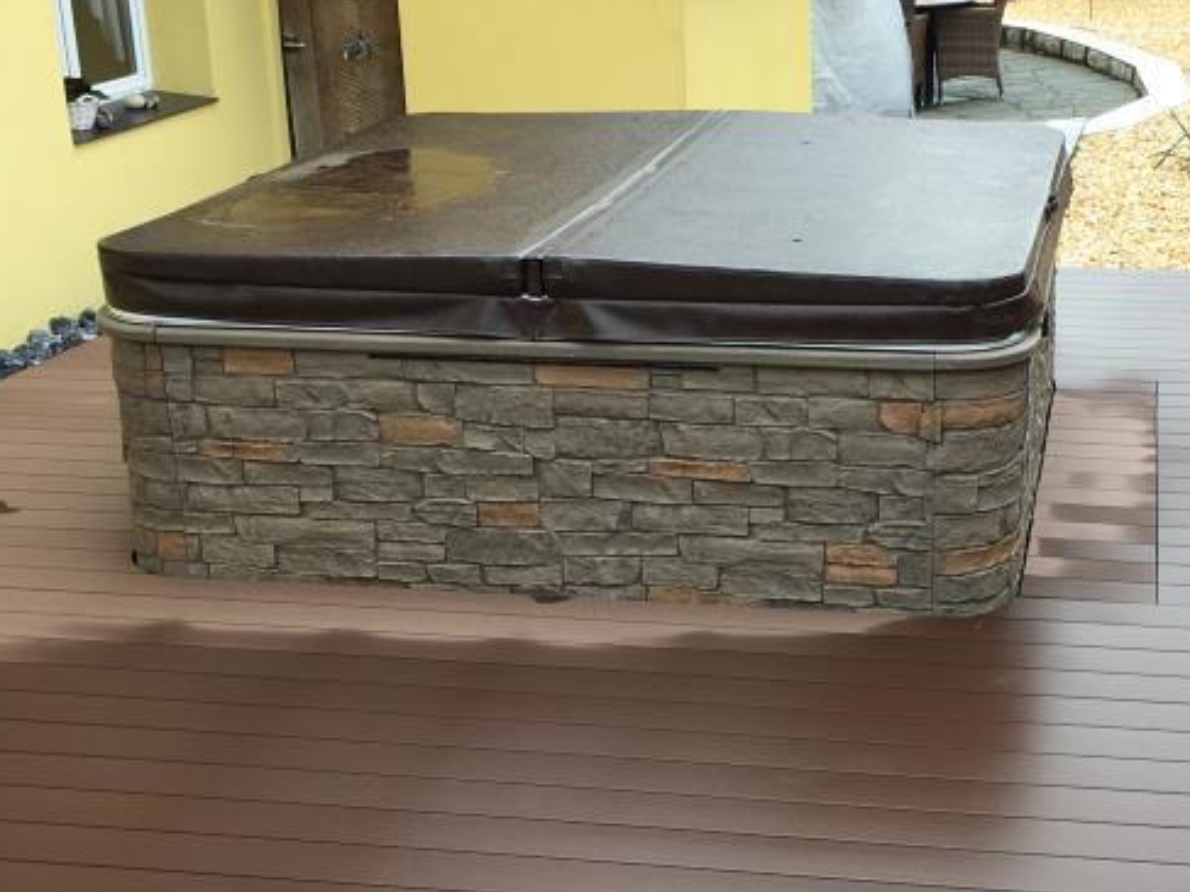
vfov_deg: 24.0
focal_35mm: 61
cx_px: 828
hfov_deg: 31.3
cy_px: 535
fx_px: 2096
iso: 25
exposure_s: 1/106
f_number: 2.2
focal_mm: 4.15
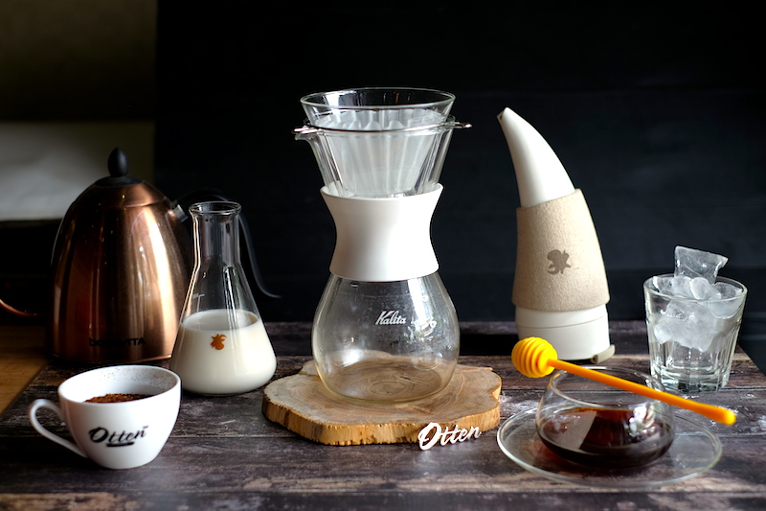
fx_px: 1127
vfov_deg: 25.5
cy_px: 256
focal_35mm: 53
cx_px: 383
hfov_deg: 37.5
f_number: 2.8
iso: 250
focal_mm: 35
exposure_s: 1/100
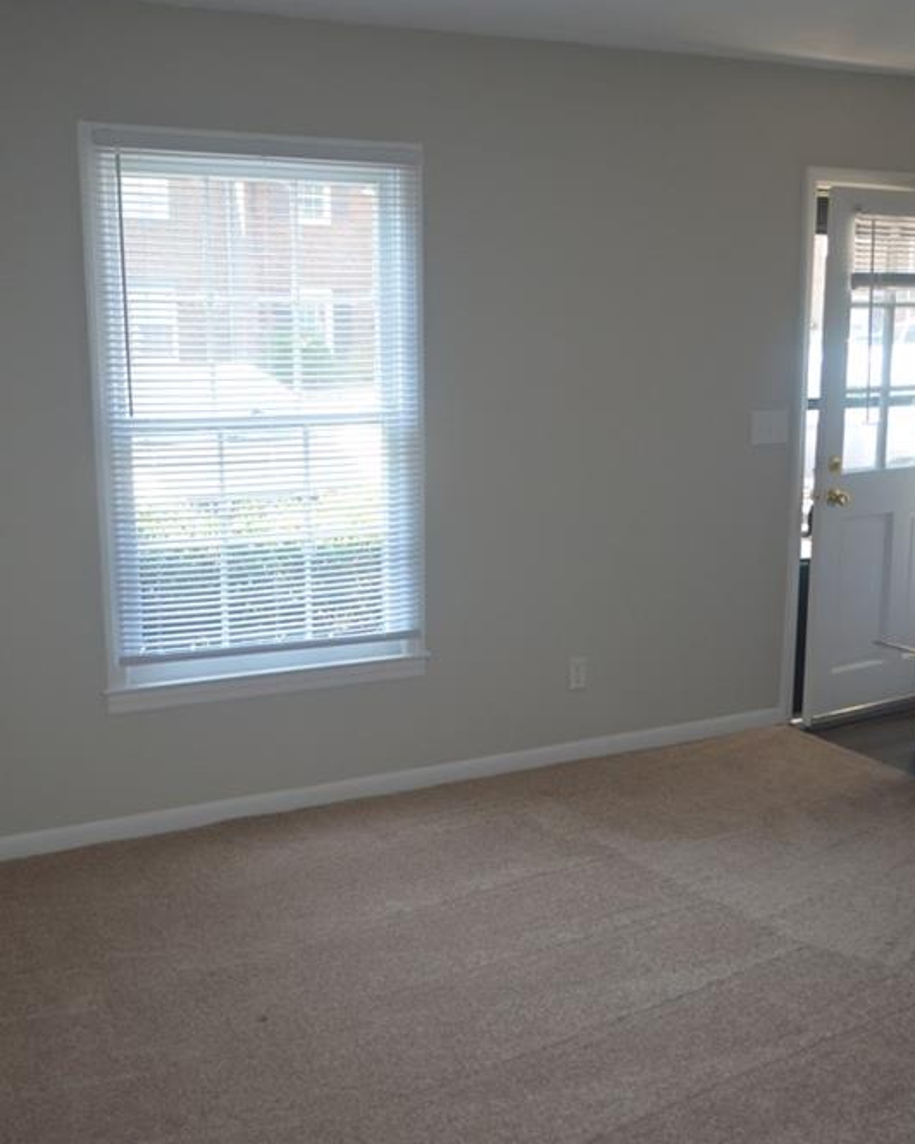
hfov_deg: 38.2
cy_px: 569
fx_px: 1320
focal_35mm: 39
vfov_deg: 46.8
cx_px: 469
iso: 640
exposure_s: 1/60
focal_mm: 18
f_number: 3.5
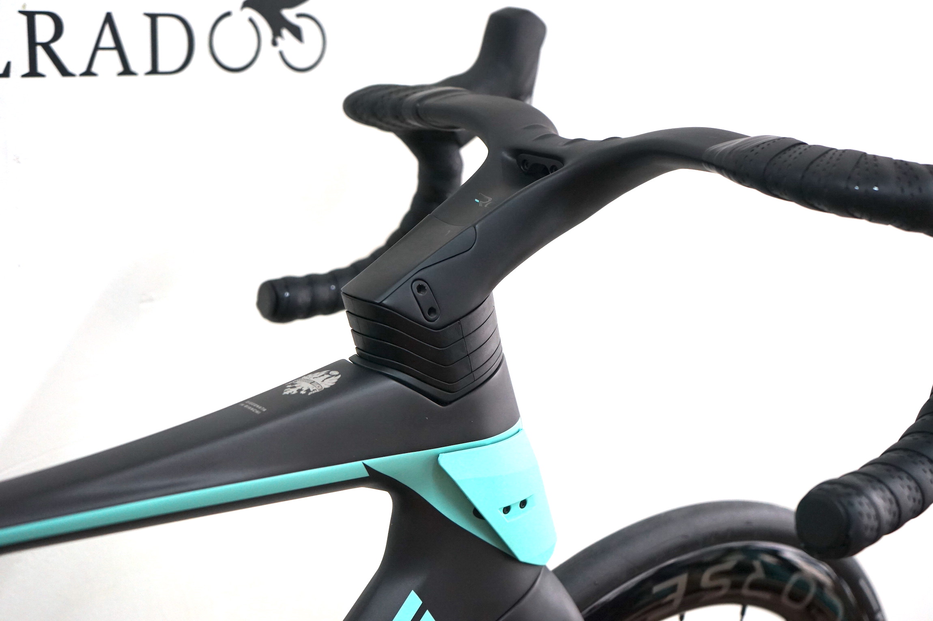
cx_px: 466
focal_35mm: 46
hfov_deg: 42.8
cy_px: 310
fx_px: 1191
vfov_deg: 29.2
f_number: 4.5
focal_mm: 46
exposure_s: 1/160
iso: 1250
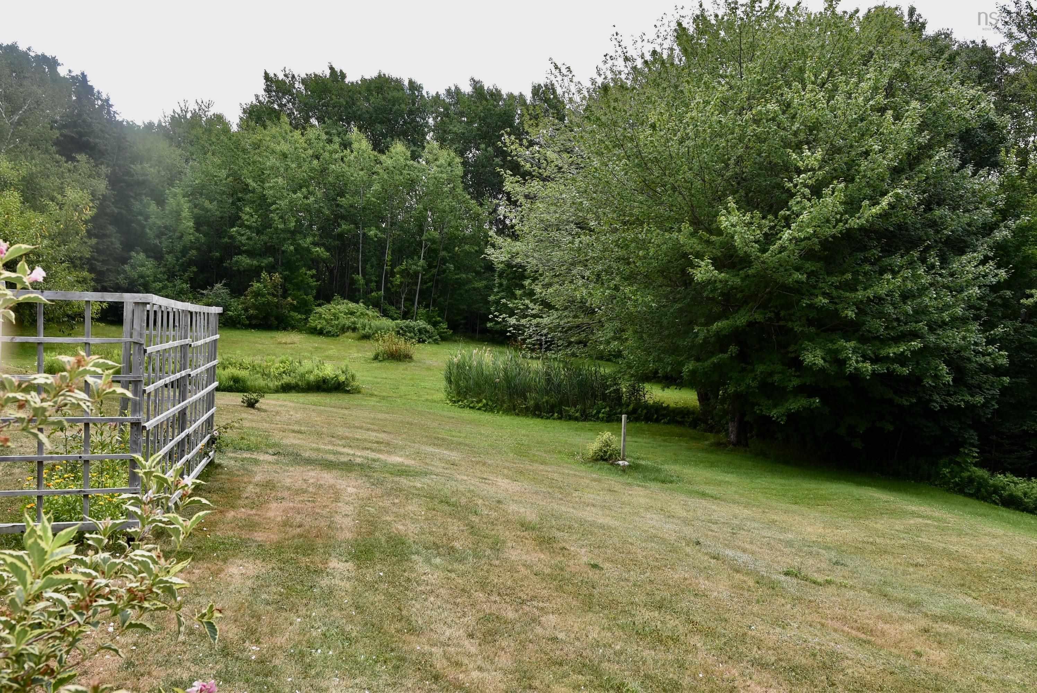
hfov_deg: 64.5
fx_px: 822
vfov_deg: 45.7
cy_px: 346
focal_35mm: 28
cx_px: 518
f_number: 5.6
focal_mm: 19
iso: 100
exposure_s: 1/125
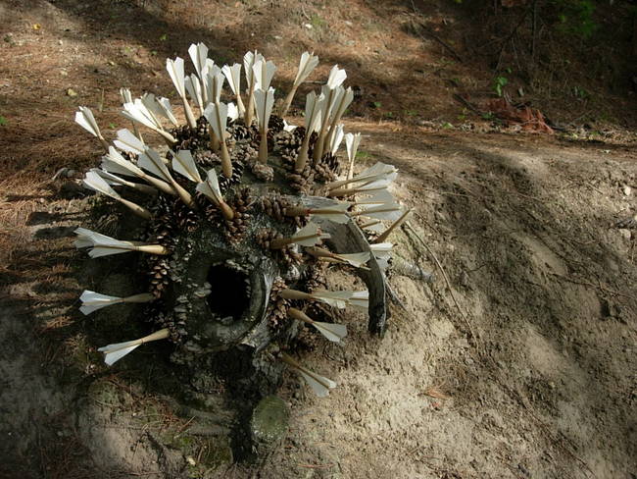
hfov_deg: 49.0
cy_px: 240
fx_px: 700
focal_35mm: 38
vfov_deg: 37.7
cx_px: 318
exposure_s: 1/512
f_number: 2.8
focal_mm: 7.8
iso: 64
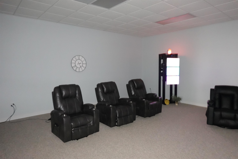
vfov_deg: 53.1
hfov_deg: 73.7
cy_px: 80
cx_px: 119
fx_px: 159
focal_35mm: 24
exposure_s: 1/8
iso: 2500
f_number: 2.8
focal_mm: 9.01
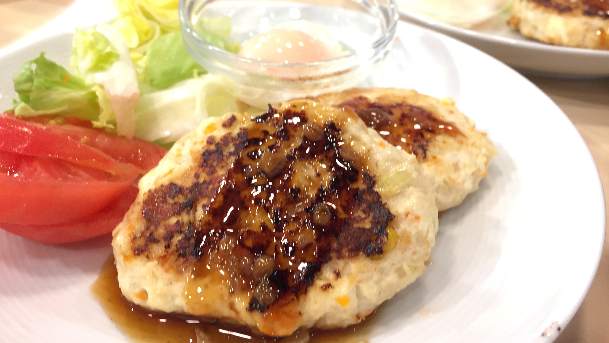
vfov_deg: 36.4
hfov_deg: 61.0
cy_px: 124
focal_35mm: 32
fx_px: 517
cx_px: 301
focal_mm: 4.15
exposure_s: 1/30
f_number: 2.2
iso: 100
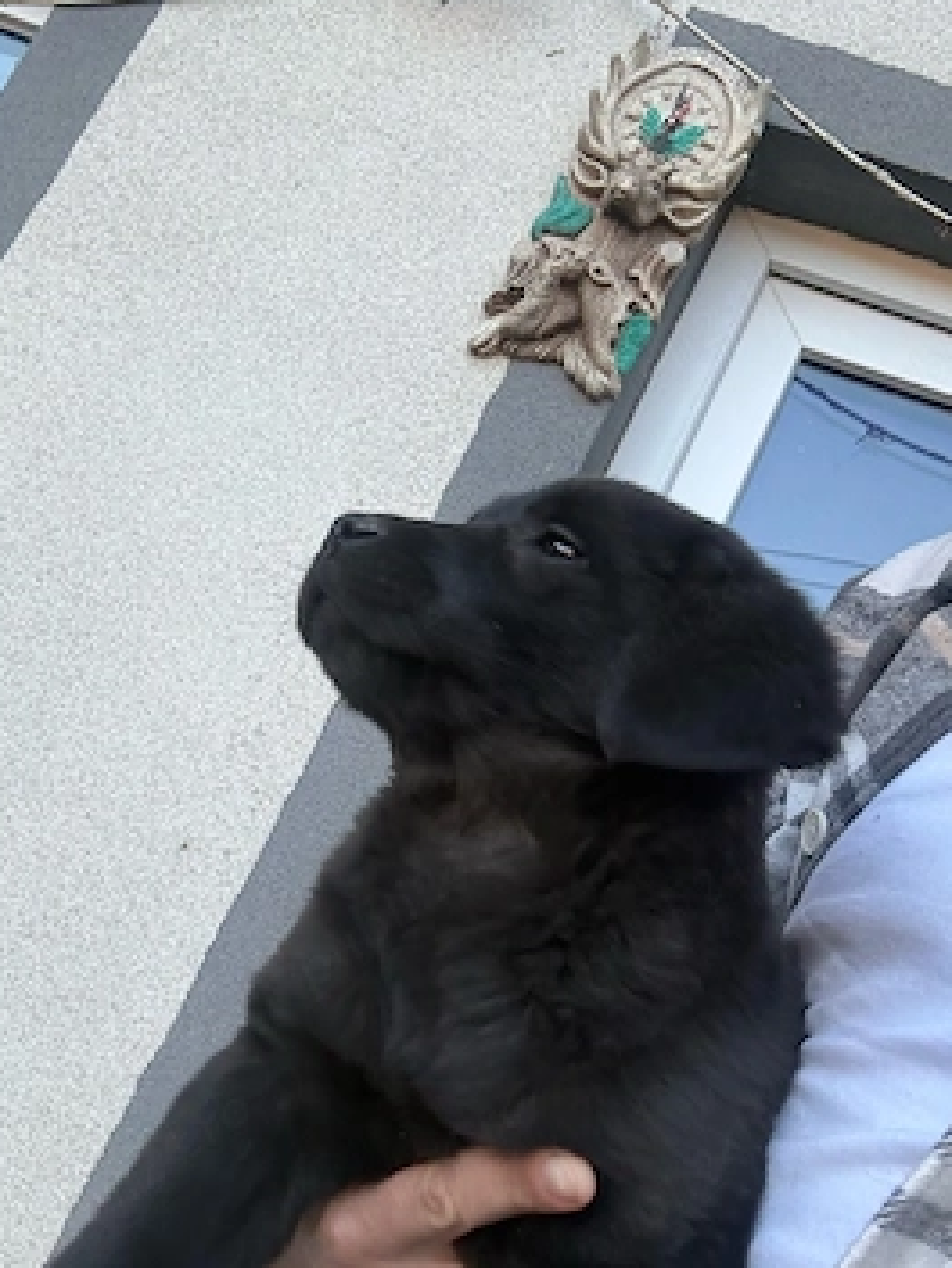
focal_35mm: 34
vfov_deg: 53.9
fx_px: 1246
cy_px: 665
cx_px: 485
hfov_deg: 41.8
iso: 32
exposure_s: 1/122
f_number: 1.9
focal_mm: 2.69
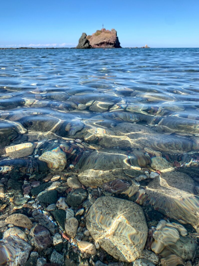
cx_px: 100
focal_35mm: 26
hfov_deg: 53.1
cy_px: 133
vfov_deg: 67.3
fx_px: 199
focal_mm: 4.25
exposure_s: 1/1916
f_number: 1.8
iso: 25
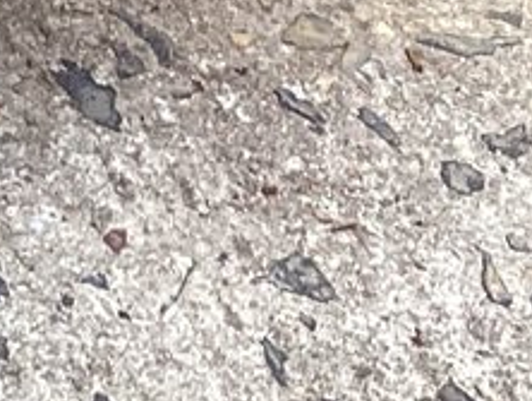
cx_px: -1252
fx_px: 3246
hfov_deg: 7.7
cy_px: -534
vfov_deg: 6.7
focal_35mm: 211
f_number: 2.4
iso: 25
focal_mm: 3.3
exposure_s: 1/120
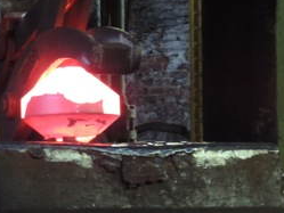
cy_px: 110
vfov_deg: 3.7
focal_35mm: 397
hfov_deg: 5.0
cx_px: 35
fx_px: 3259
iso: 800
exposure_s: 1/10
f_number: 4.6
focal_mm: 40.1
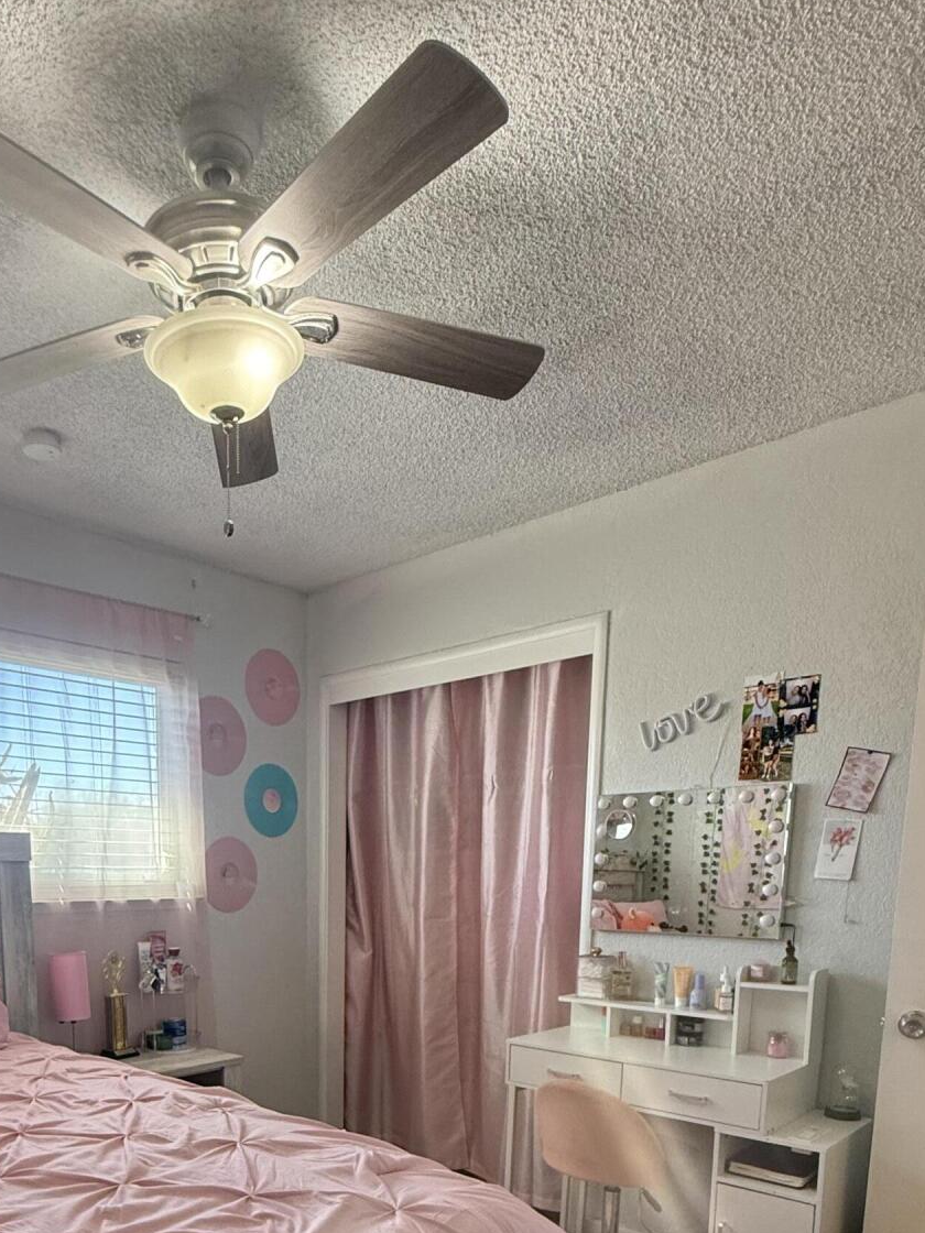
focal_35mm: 25
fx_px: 891
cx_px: 300
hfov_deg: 53.7
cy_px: 1017
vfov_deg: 62.4
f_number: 2.2
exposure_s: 1/120
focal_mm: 2.22
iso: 250
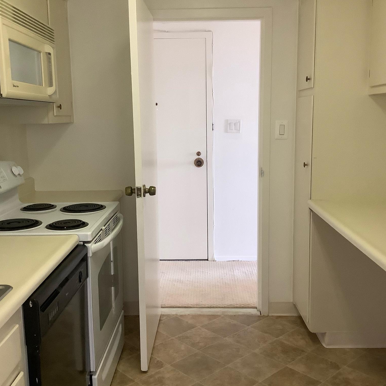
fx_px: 467
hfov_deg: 44.9
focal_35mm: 37
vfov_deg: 44.9
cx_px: 194
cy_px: 193
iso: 250
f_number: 2.4
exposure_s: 1/60
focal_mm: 3.3
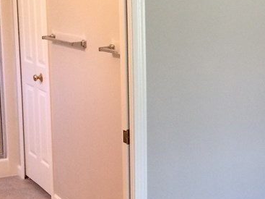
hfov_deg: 23.2
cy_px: 109
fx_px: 620
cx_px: 259
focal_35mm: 81
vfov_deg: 18.2
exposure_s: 1/33
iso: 80
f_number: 2.2
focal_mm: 4.15
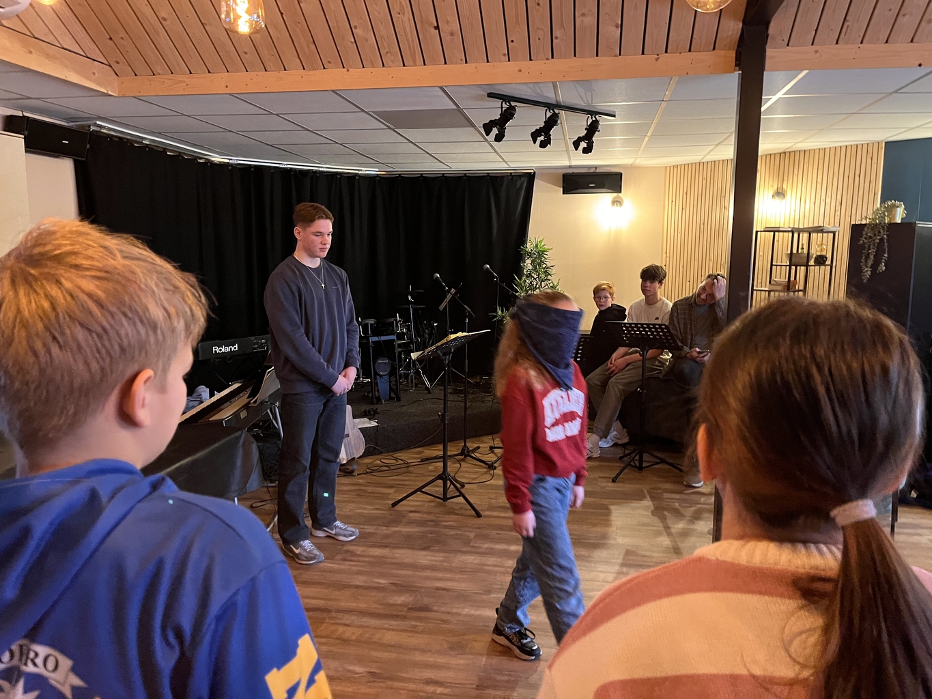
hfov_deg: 67.3
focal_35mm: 26
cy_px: 350
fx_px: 700
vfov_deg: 53.1
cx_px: 466
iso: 500
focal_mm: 5.1
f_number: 1.6
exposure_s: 1/25
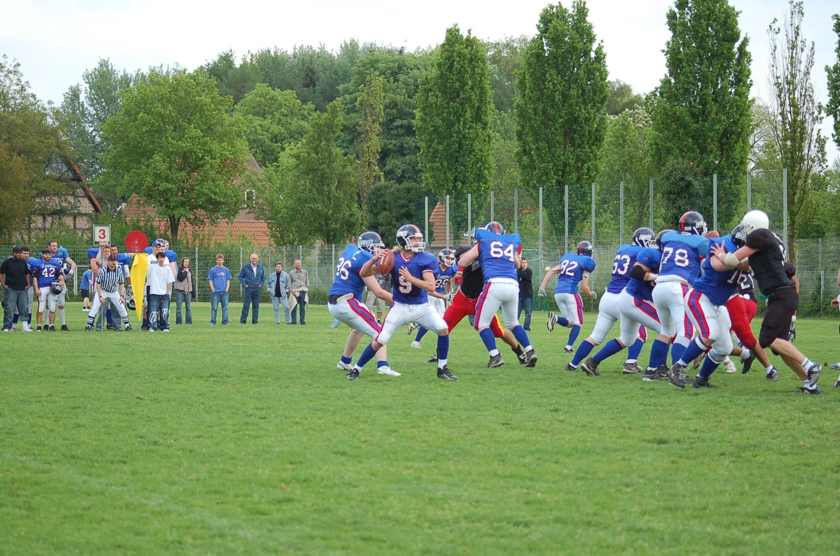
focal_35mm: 105
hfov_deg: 19.5
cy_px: 278
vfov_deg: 13.0
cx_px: 420
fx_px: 2445
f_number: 4
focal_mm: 70
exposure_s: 1/800
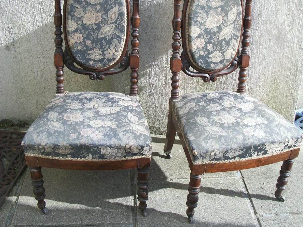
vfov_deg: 32.7
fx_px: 385
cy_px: 88
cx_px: 157
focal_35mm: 44
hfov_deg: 42.9
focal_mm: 5.7
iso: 80
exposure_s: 1/80
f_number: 8.8
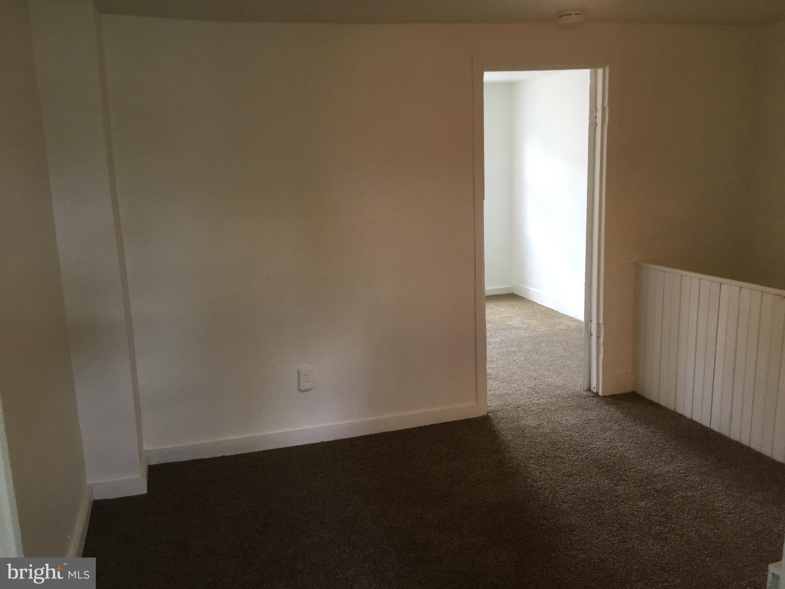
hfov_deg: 58.4
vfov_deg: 45.4
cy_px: 294
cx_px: 392
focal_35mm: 31
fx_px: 703
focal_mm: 3.3
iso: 100
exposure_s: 1/30
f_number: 2.4
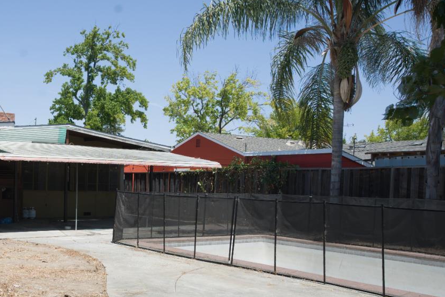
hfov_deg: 43.4
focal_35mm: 43
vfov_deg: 30.8
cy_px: 209
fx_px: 531
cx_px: 91
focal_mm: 24
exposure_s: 1/160
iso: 100
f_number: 8
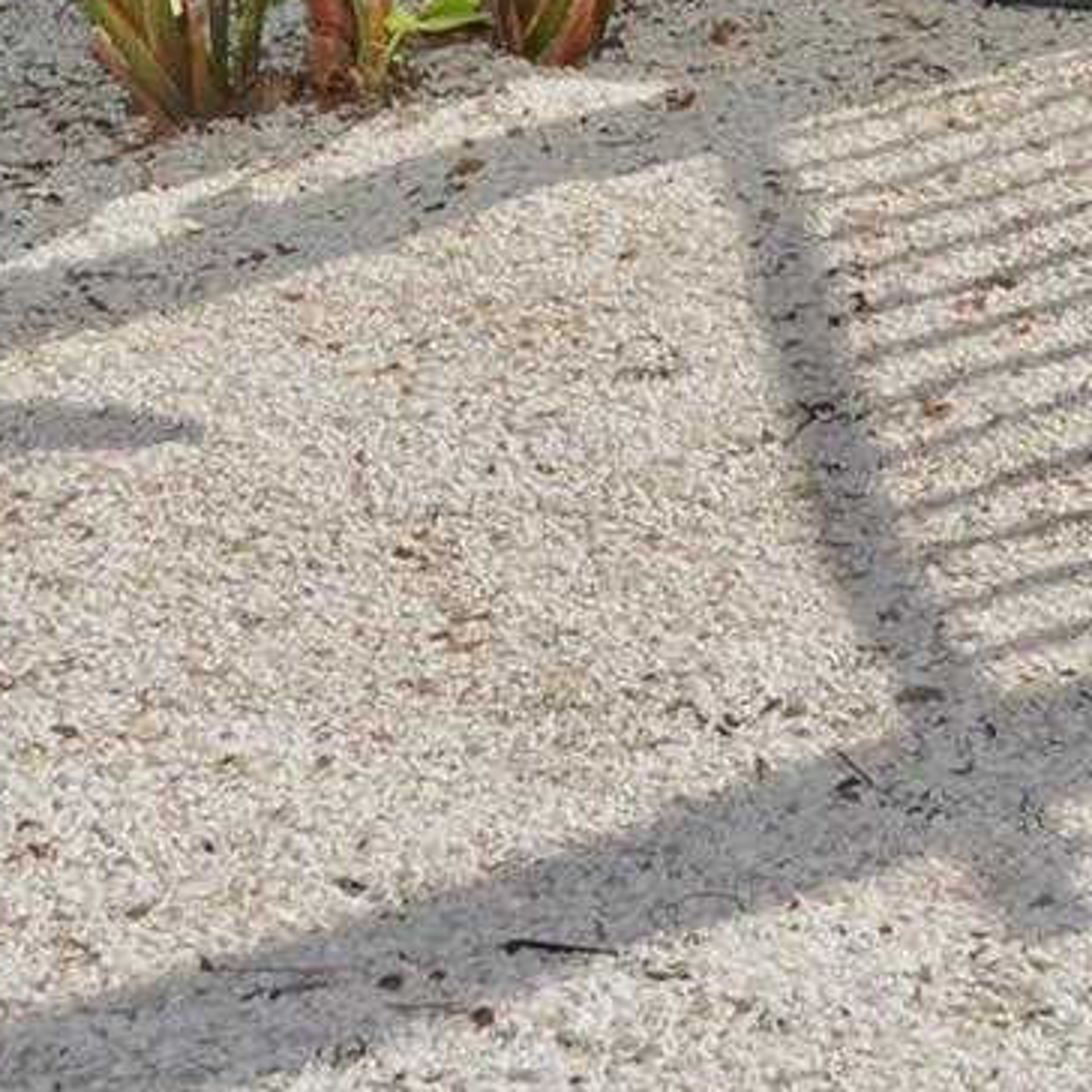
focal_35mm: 123
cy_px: -172
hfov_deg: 13.9
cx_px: 1212
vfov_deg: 13.8
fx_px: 4390
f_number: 9
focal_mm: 22
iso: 100
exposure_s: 1/250
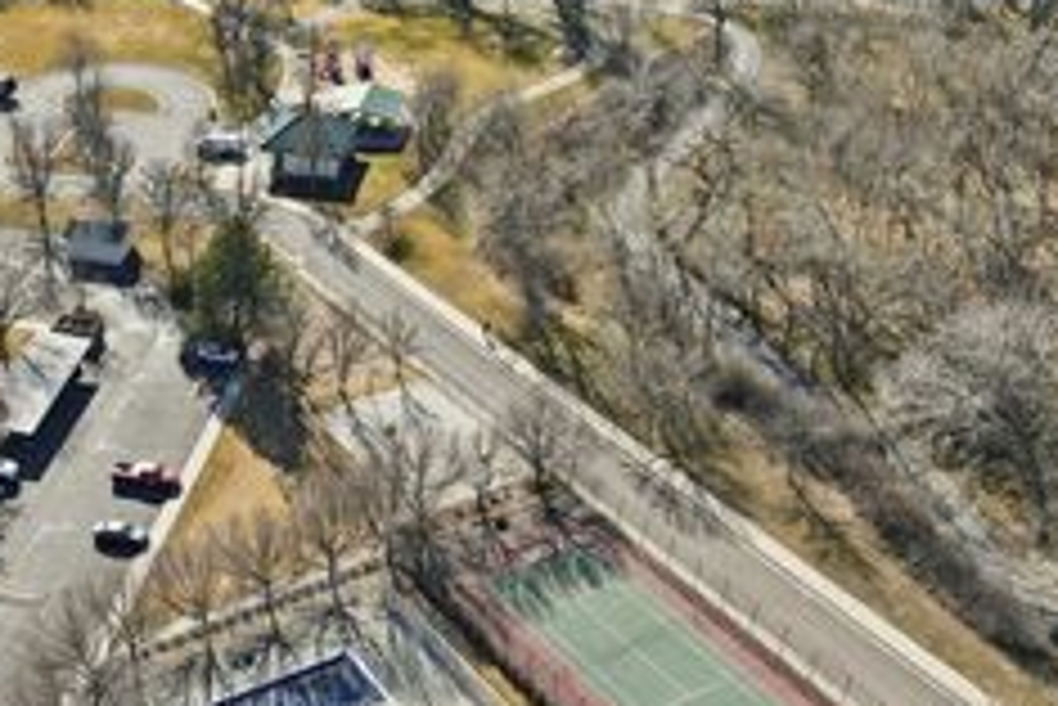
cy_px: 501
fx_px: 1559
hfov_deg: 36.4
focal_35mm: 53
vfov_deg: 25.3
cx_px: 230
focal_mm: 6.7
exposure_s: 1/2500
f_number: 1.7
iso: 130
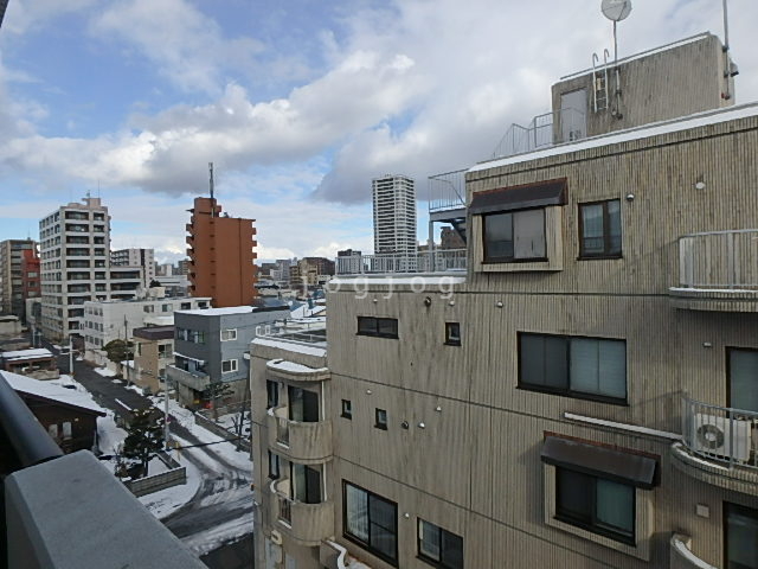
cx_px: 379
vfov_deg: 63.4
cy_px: 284
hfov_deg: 79.0
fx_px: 460
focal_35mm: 21
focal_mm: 3.7
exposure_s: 1/640
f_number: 6
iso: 125
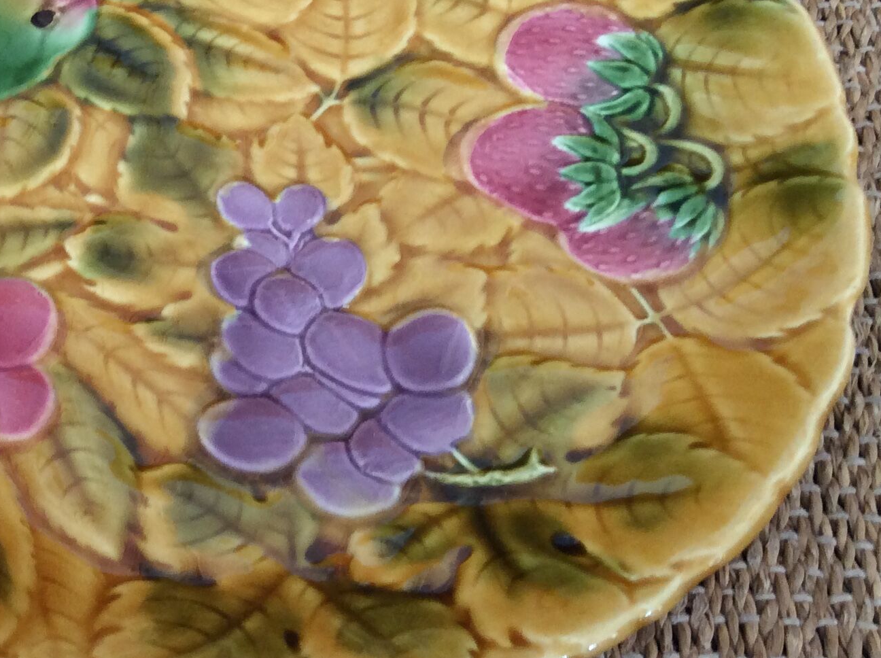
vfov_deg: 22.6
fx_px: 1626
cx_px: 124
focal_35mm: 64
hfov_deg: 29.3
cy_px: 145
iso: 50
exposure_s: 1/25
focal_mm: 3.3
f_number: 2.4
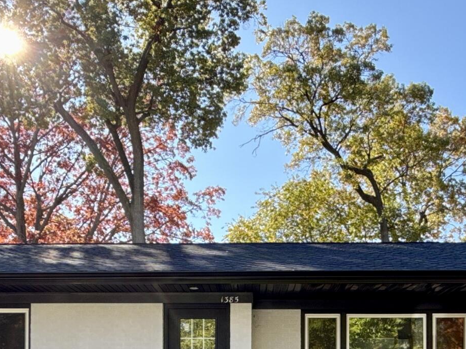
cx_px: 241
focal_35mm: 46
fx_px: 619
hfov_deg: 41.2
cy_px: 384
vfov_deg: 28.6
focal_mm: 2.22
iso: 64
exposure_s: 1/479
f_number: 2.2
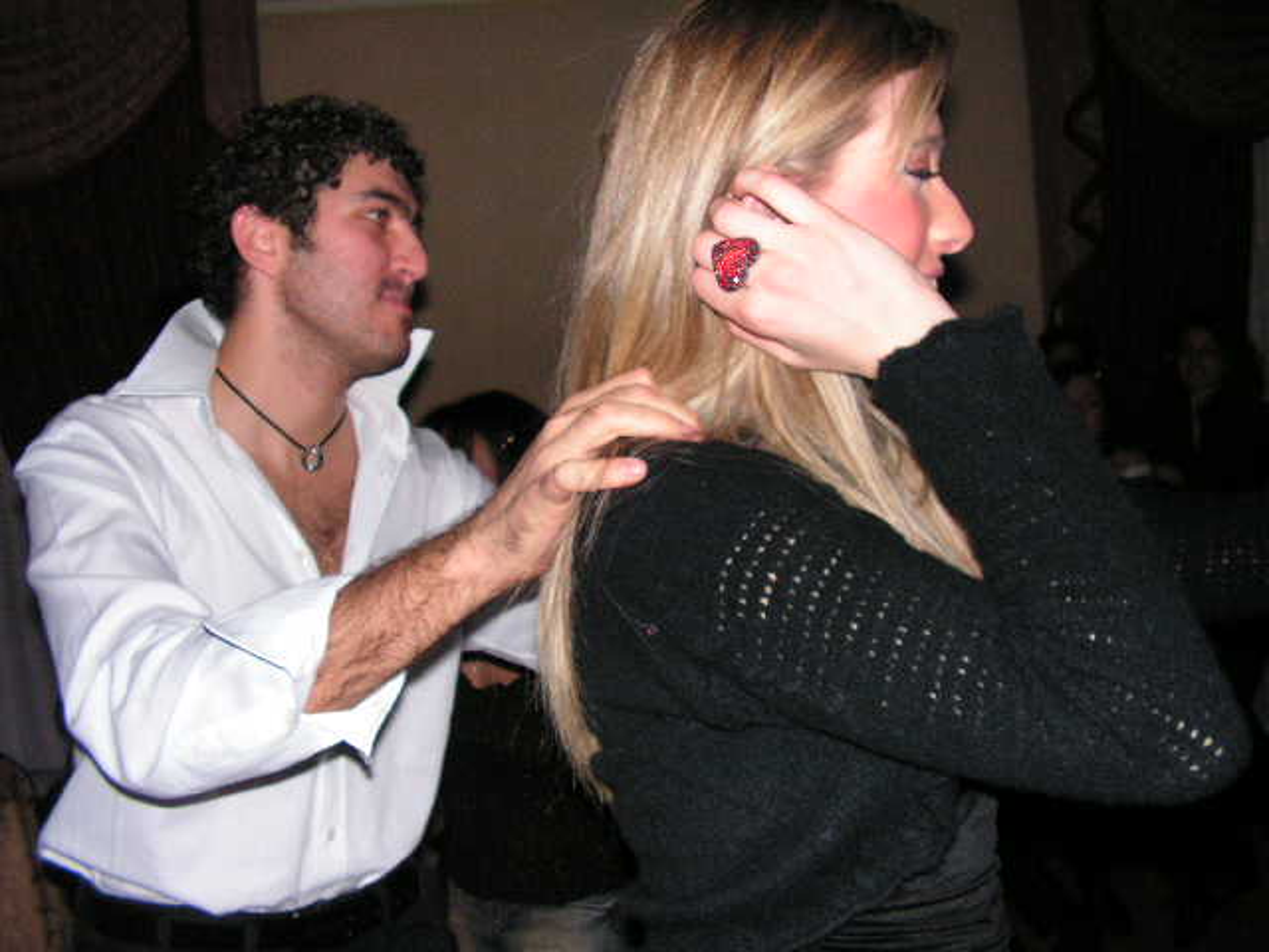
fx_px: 1320
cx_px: 634
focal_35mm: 36
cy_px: 476
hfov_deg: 51.4
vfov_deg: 39.7
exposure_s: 1/40
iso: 200
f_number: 3.2
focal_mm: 6
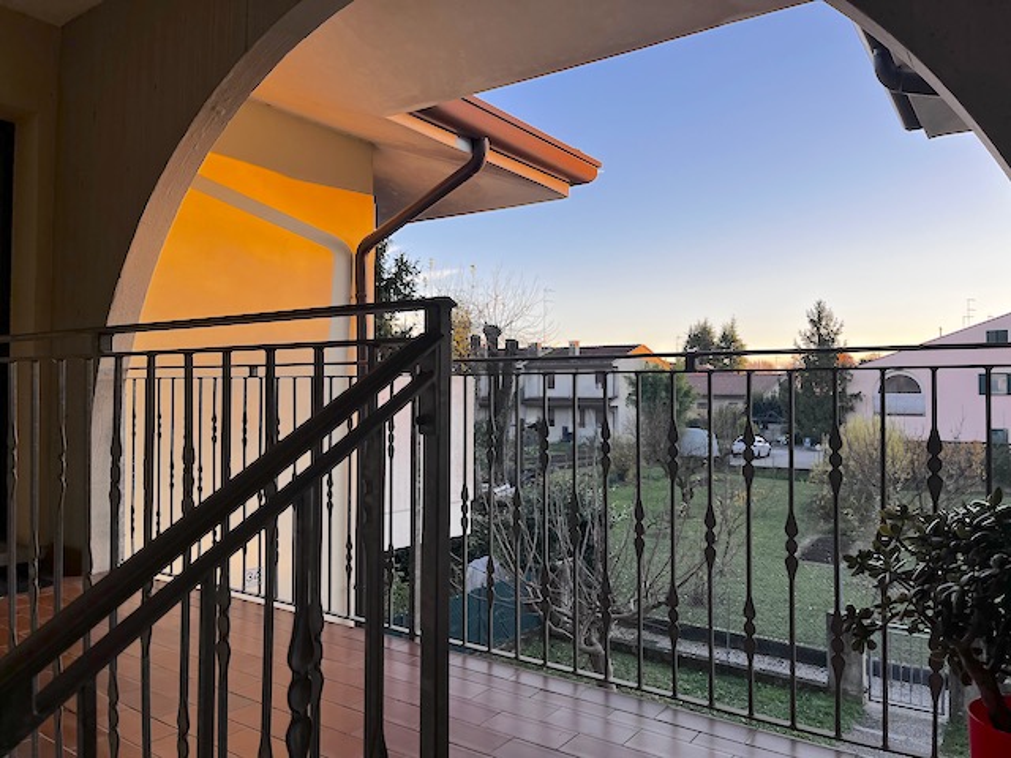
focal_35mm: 26
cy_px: 379
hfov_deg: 67.3
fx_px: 759
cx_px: 506
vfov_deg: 53.1
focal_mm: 5.1
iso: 50
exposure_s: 1/598
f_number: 1.6
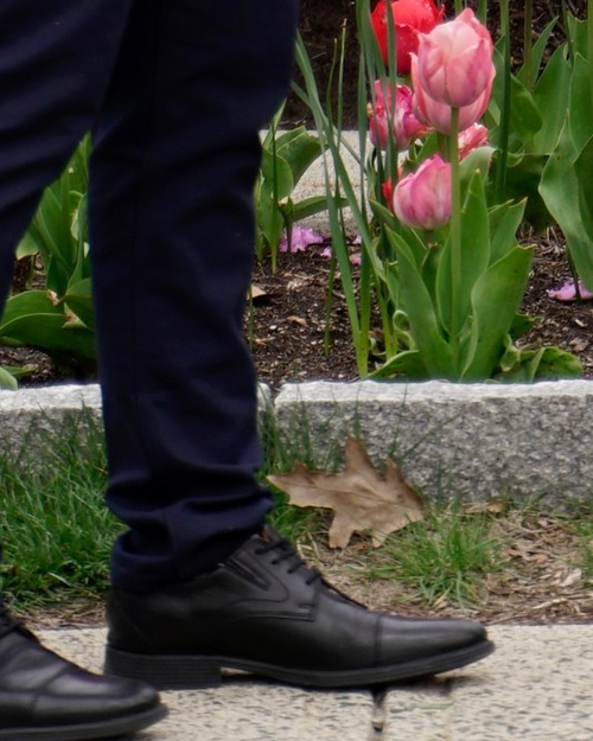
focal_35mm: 432
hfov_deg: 3.6
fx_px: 9477
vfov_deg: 4.4
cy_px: -1078
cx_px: 531
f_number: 2.8
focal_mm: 75
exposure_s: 1/800
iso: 100
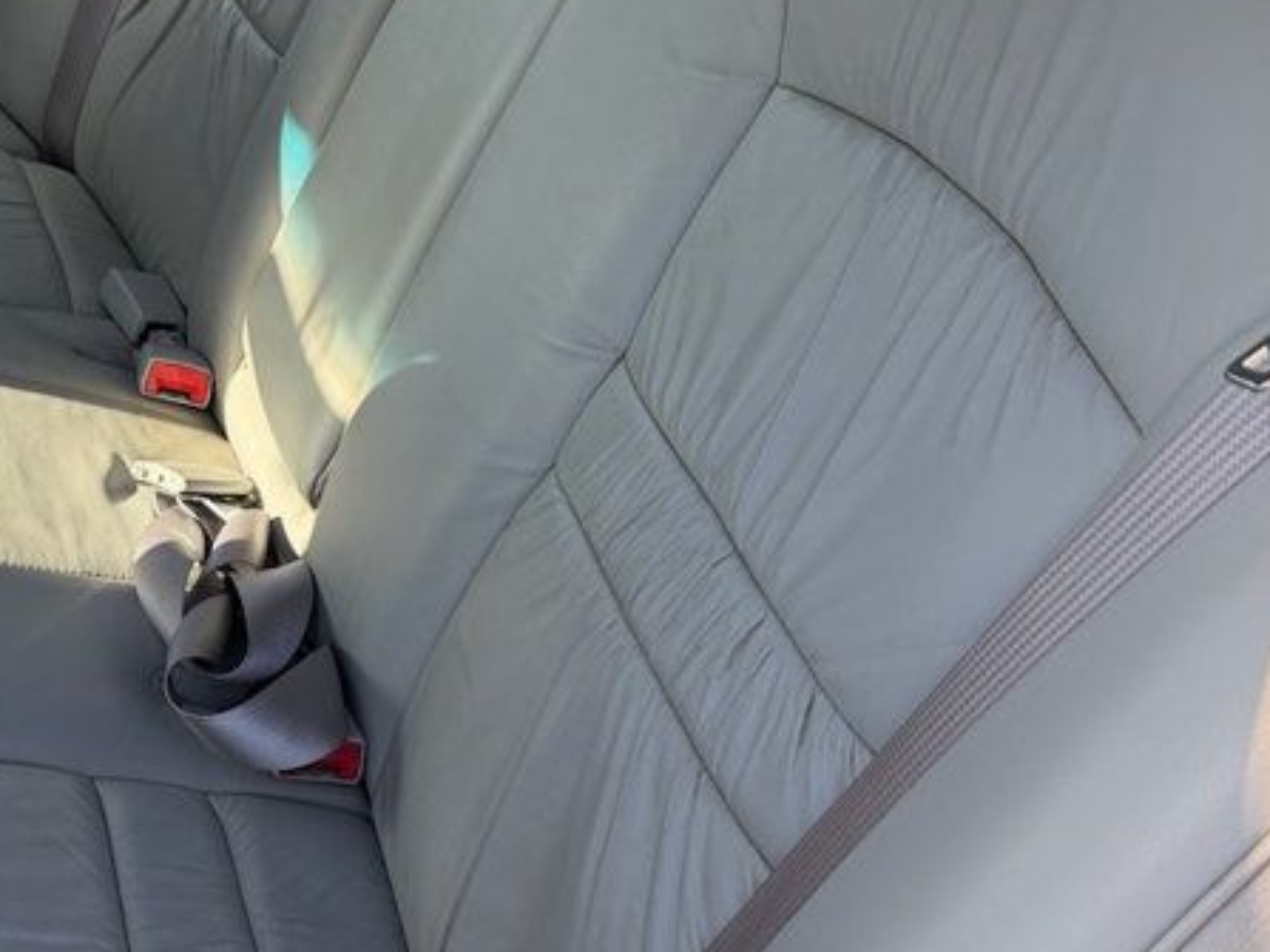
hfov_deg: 34.1
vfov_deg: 26.5
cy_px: 463
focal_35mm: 55
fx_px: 2017
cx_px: 298
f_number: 1.78
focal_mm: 6.76
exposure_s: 1/722
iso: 100
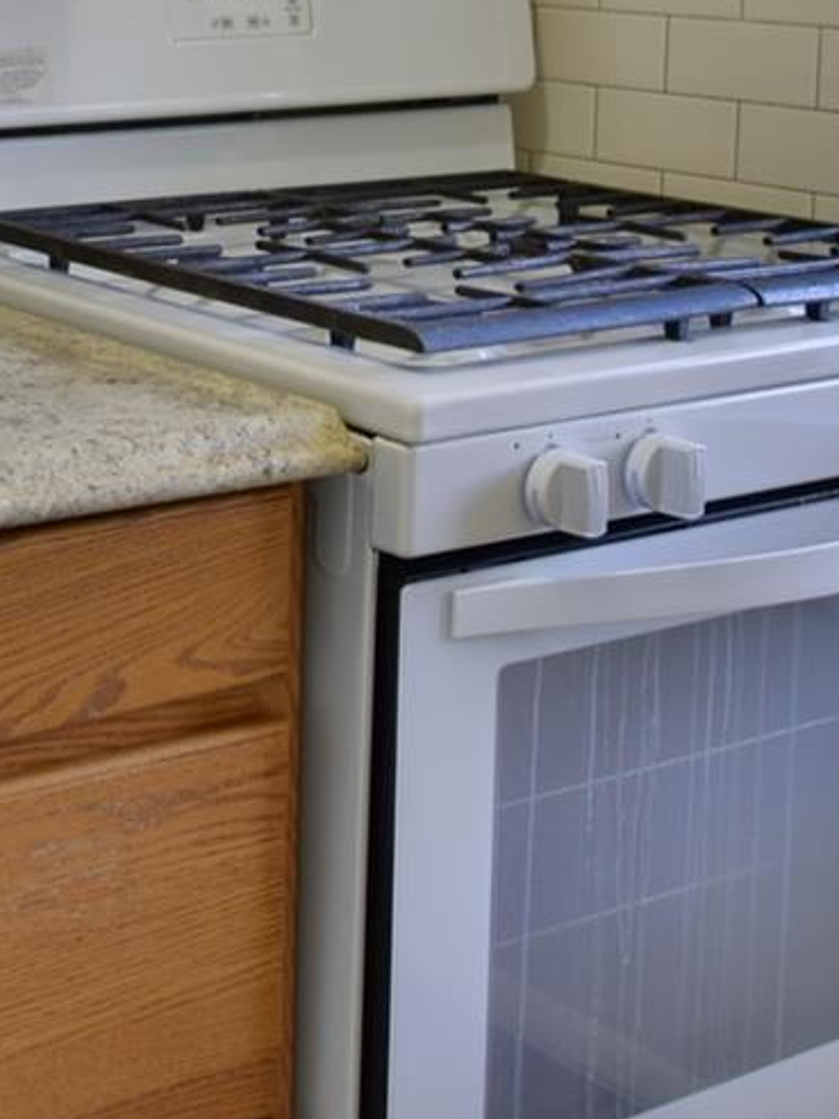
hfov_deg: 20.1
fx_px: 1939
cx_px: -512
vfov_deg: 29.9
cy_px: -10
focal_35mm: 60
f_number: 8
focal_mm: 10
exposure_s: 1/2.5
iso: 100
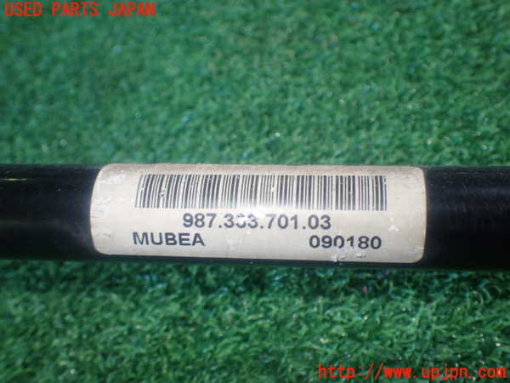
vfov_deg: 37.7
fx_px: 560
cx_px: 255
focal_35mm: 38
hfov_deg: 49.0
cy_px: 192
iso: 200
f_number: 2.7
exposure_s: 1/40
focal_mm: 6.83
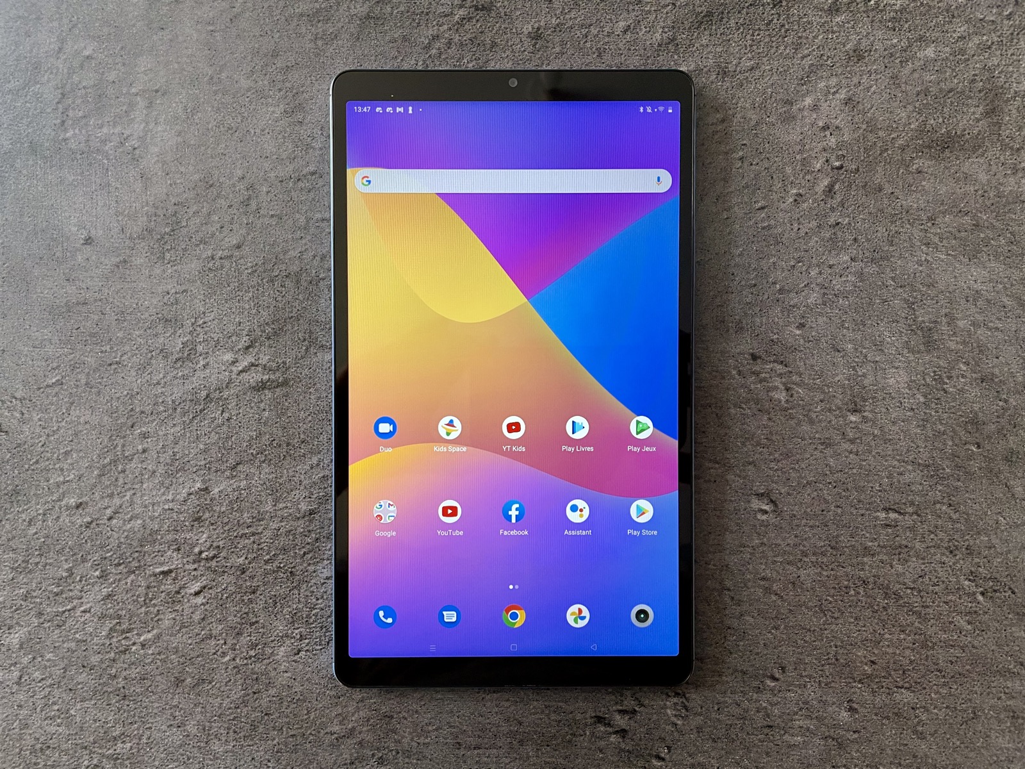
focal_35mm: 26
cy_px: 384
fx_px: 770
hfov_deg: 67.3
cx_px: 512
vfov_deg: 53.1
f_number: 1.6
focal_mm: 4.2
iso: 200
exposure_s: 1/60
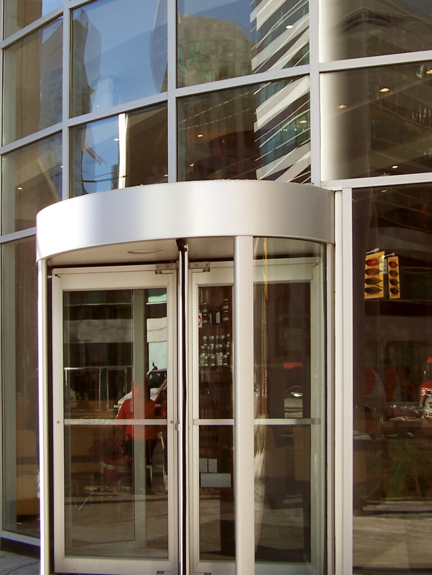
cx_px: 216
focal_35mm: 38
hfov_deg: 37.7
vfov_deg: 49.0
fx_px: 632
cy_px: 288
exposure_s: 1/400
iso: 80
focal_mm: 6.3
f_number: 2.8
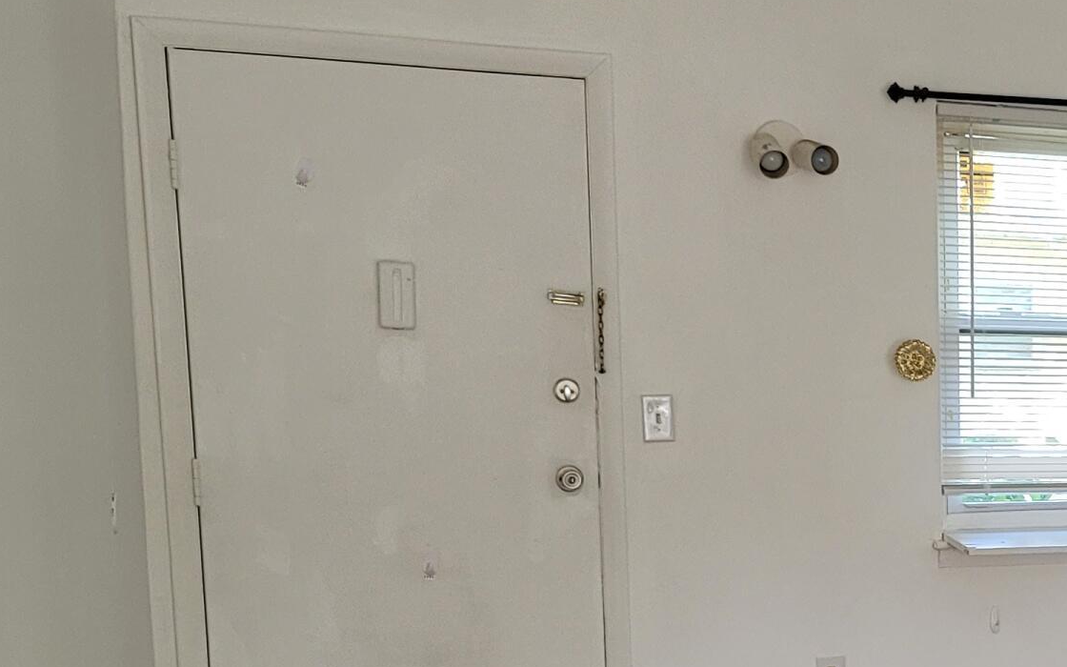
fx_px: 2065
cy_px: 662
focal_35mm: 71
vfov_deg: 17.9
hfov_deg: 25.6
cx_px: 1324
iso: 250
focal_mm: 7
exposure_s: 1/120
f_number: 1.8
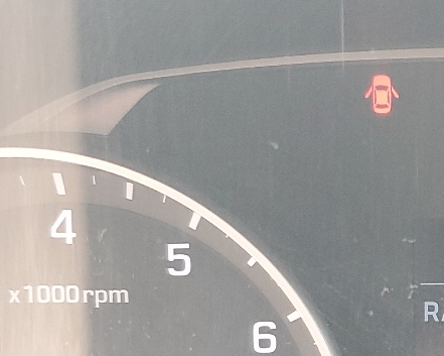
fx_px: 1209
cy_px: 349
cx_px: 528
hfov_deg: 19.6
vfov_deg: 16.4
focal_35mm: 92
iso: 146
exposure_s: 1/60.2
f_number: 1.5
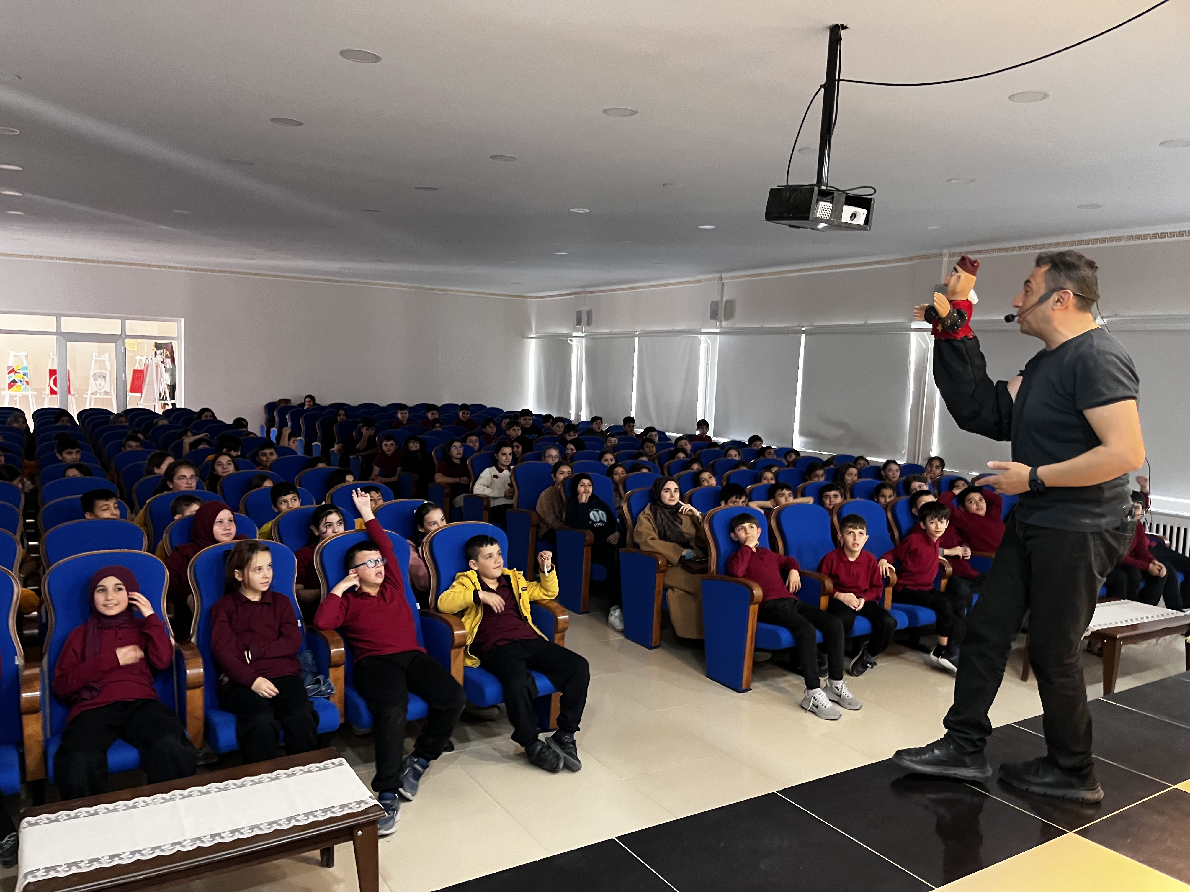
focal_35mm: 26
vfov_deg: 53.1
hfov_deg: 67.3
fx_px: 894
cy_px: 446
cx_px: 595
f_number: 1.6
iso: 400
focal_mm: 5.1
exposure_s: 1/33
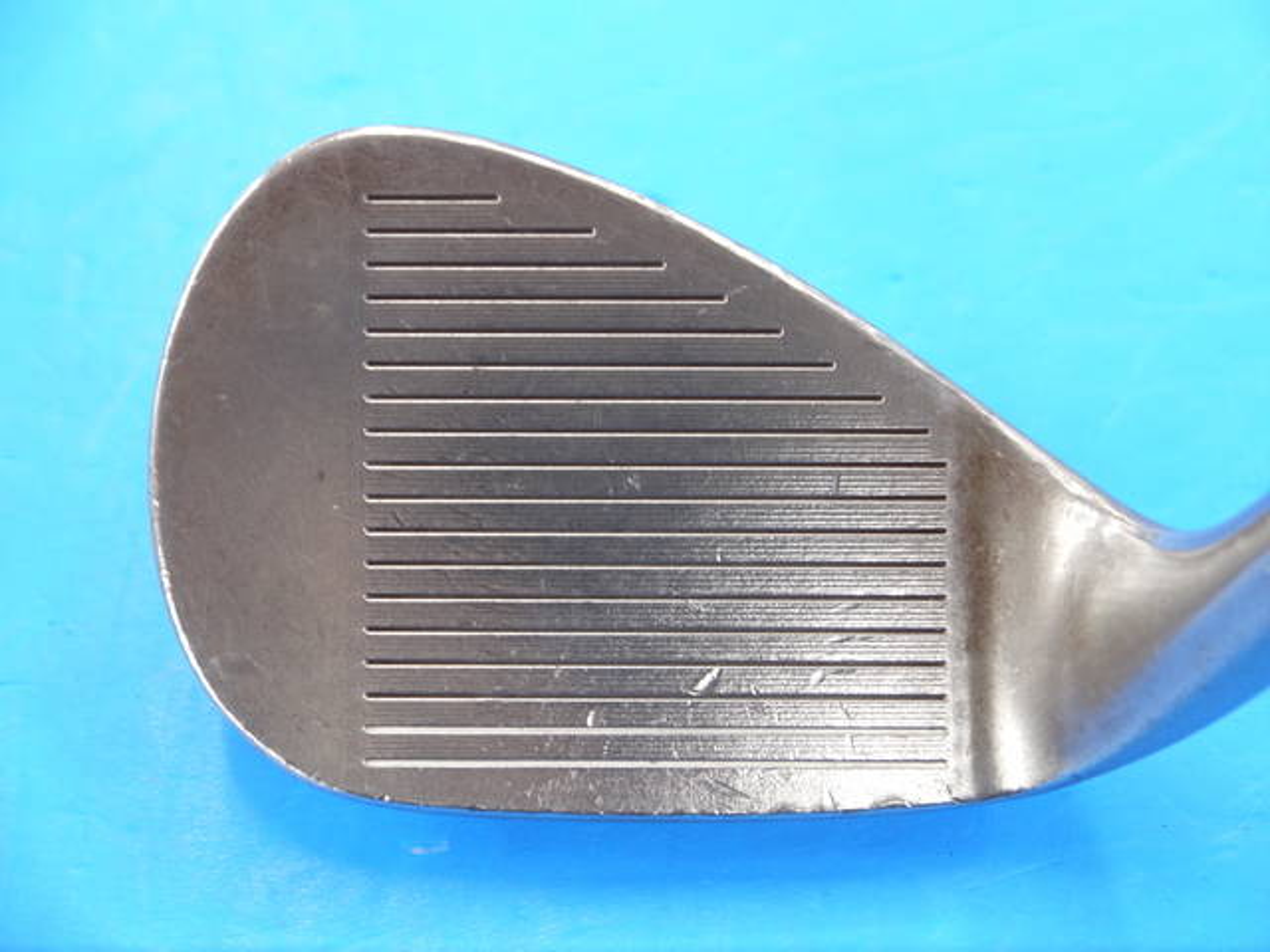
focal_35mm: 84
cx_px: 635
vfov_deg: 17.6
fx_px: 3082
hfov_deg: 23.3
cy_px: 476
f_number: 5.6
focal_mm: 42
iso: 800
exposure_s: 1/60
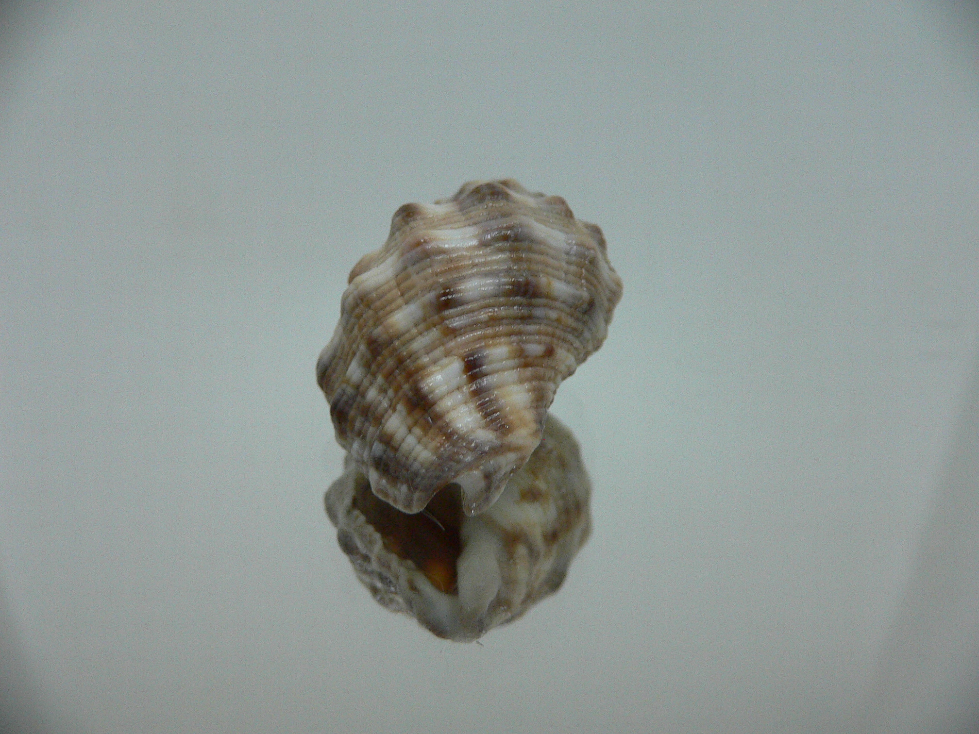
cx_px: 490
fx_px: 990
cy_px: 367
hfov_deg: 52.6
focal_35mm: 35
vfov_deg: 40.7
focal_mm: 4.6
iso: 200
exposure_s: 1/60
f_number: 2.8
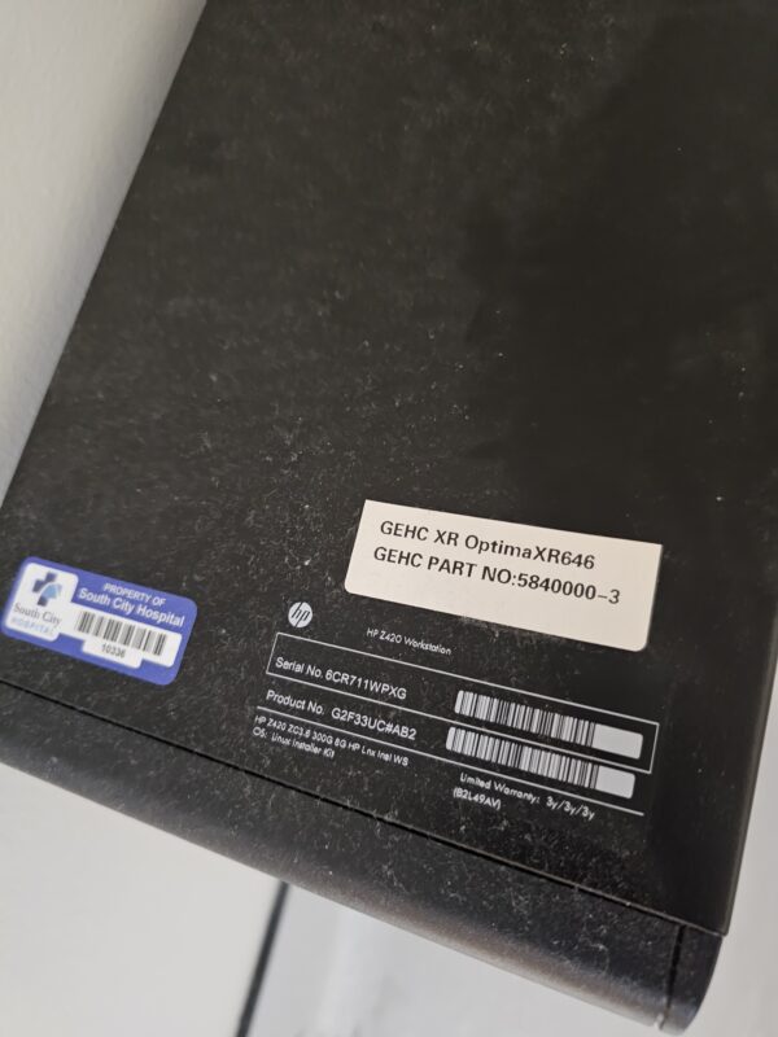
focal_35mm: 23
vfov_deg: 73.9
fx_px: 689
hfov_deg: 58.9
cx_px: 389
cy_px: 518
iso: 1000
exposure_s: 1/24
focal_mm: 6.3
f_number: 1.7
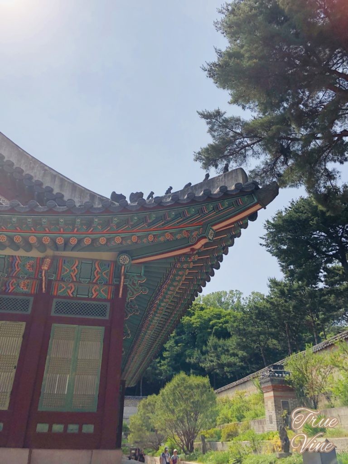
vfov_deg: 63.4
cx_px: 174
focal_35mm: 28
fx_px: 375
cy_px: 232
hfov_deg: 49.7
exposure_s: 1/4808
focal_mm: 3.99
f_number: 1.8
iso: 20
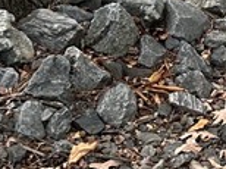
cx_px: 380
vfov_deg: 8.0
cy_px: -323
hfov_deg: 11.6
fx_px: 1043
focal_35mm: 160
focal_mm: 6.86
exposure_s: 1/816
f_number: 1.78
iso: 80
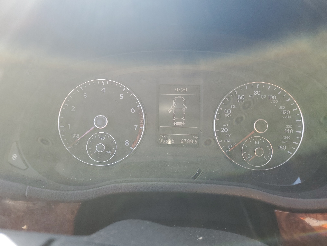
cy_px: 123
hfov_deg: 67.3
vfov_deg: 53.1
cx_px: 164
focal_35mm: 26
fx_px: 246
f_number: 1.5
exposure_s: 1/164
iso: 50
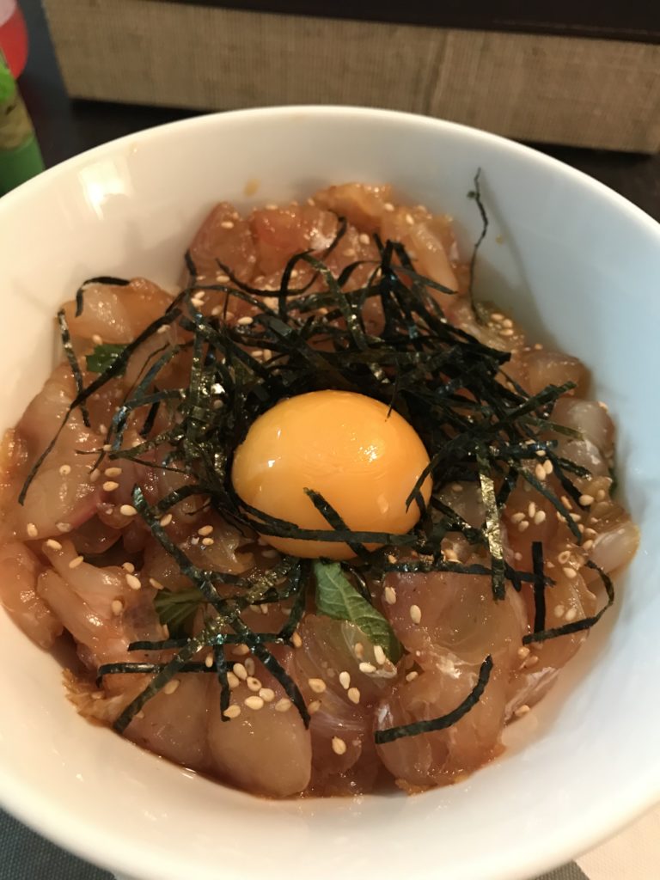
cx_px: 330
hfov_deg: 49.7
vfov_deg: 63.4
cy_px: 440
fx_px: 712
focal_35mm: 28
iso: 100
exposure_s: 1/11
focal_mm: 3.99
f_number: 1.8
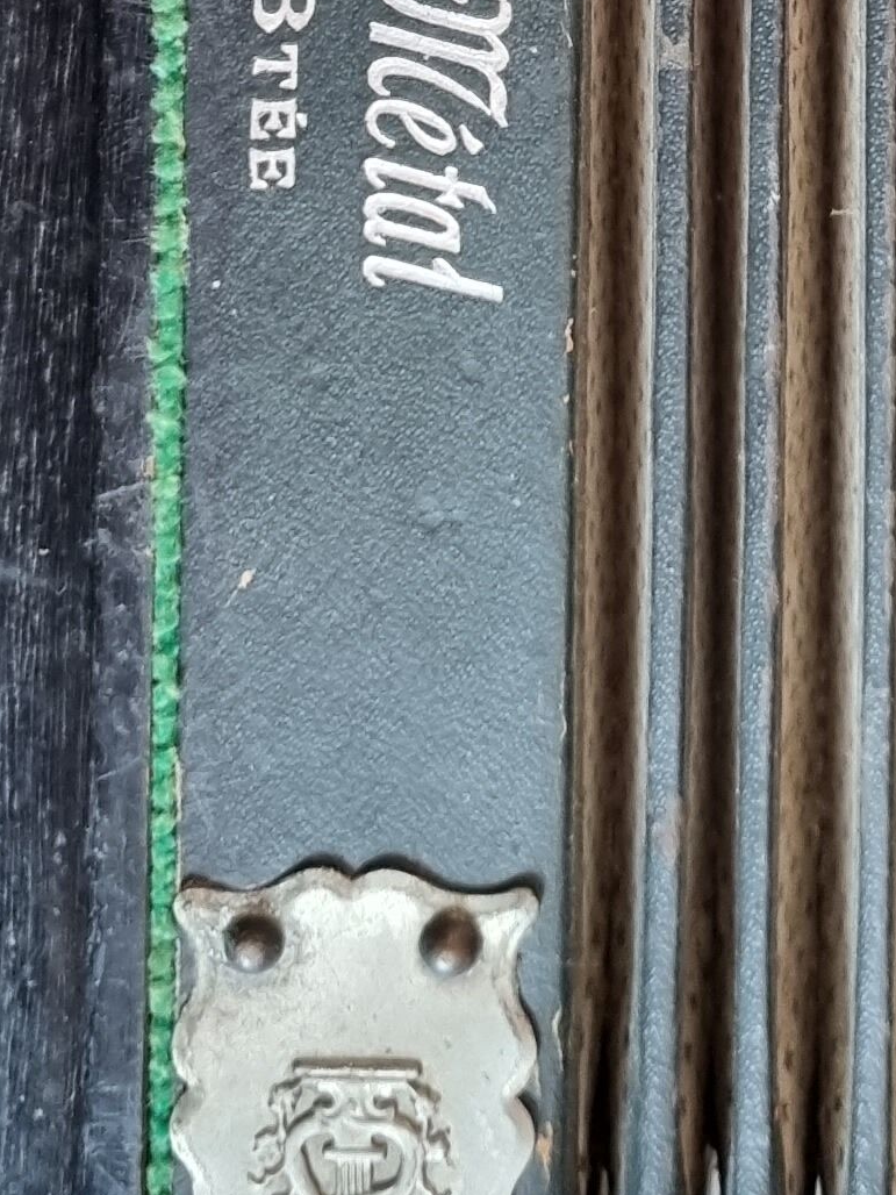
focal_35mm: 102
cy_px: -428
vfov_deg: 17.8
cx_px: 843
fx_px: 3520
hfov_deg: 14.3
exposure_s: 1/50
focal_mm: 5.4
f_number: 1.8
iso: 500
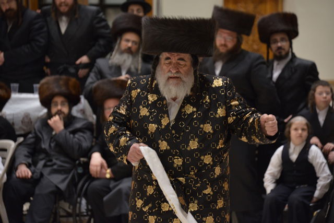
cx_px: 167
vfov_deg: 6.0
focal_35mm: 230
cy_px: 112
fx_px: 2134
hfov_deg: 8.9
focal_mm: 230
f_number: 6.7
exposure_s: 1/125
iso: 2000
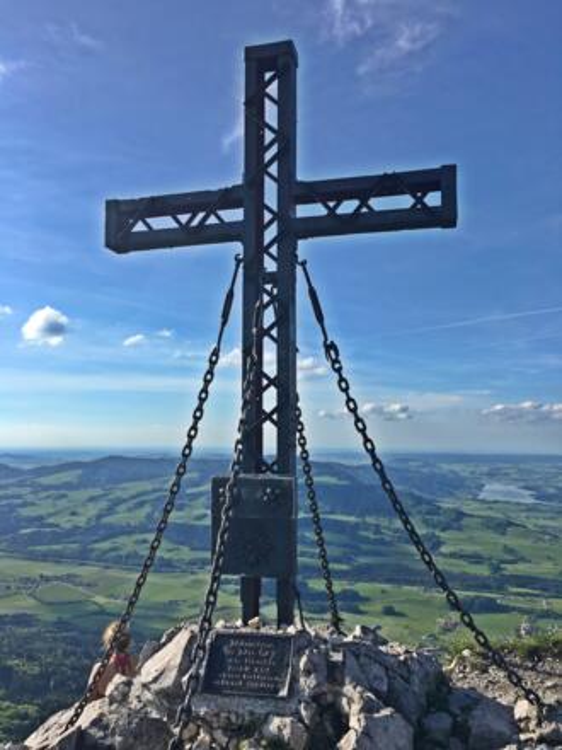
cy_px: 375
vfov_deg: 61.7
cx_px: 281
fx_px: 628
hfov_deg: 48.2
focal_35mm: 29
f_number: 2.2
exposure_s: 1/1923
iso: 25
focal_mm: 4.15
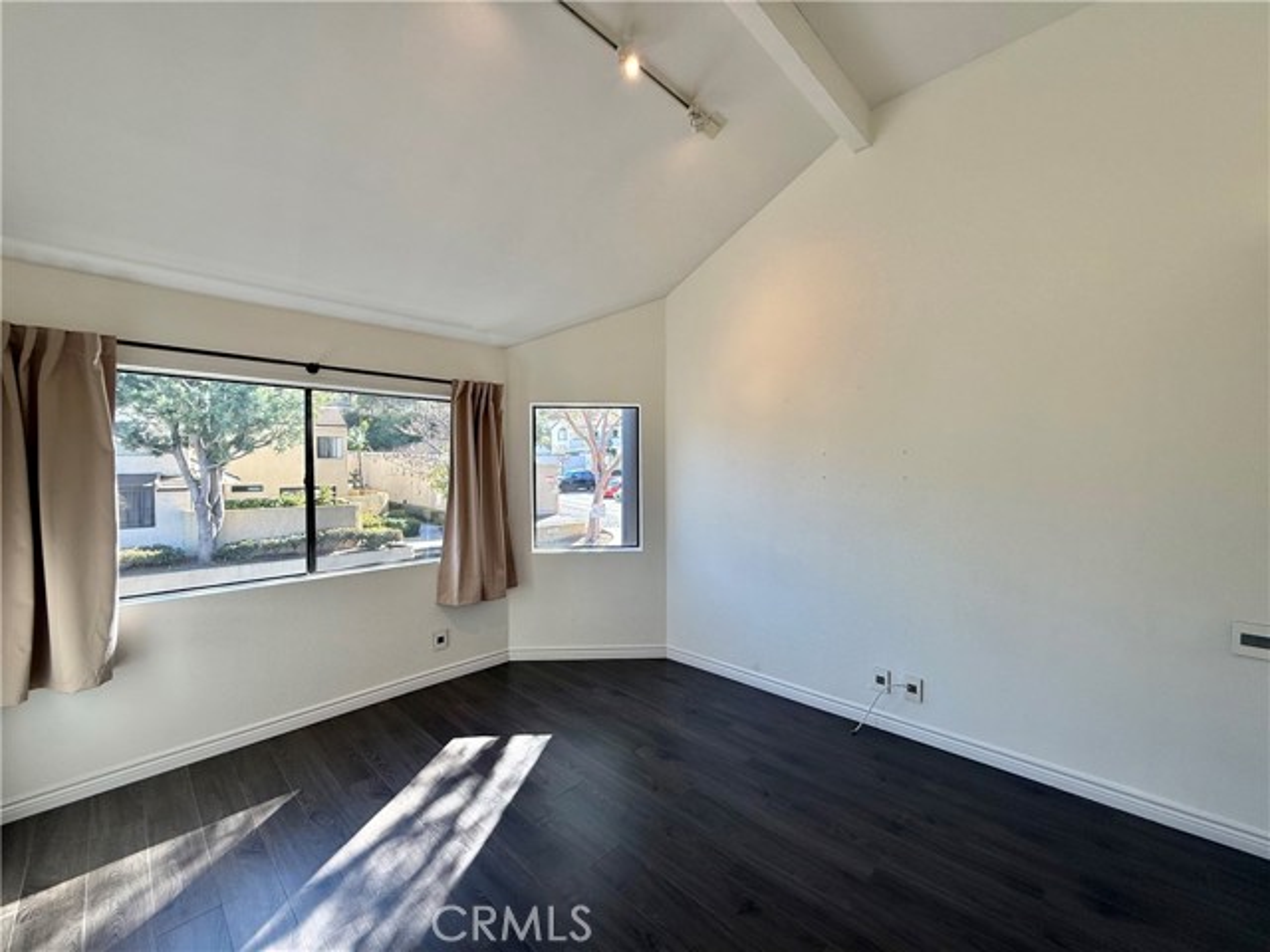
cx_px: 635
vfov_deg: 85.7
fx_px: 514
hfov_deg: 102.1
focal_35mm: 14
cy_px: 476
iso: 64
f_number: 2.2
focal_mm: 2.22
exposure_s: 1/200
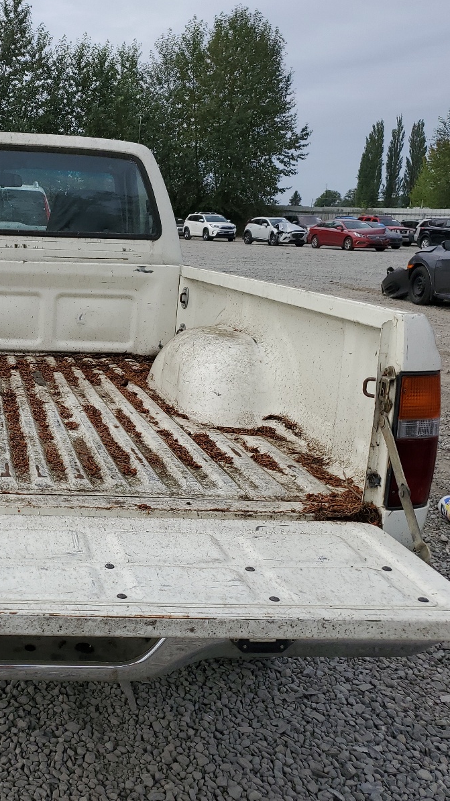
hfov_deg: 29.2
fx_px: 806
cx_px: 3
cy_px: 401
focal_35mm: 38
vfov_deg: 52.8
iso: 50
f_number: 1.5
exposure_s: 1/2500
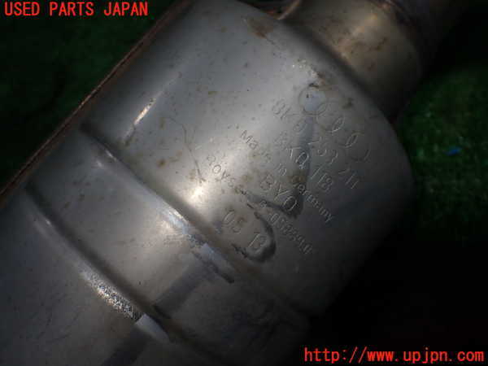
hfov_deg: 60.0
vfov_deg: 46.8
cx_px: 244
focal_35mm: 30
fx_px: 423
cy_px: 183
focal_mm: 5.4
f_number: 2.3
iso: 160
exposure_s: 1/125
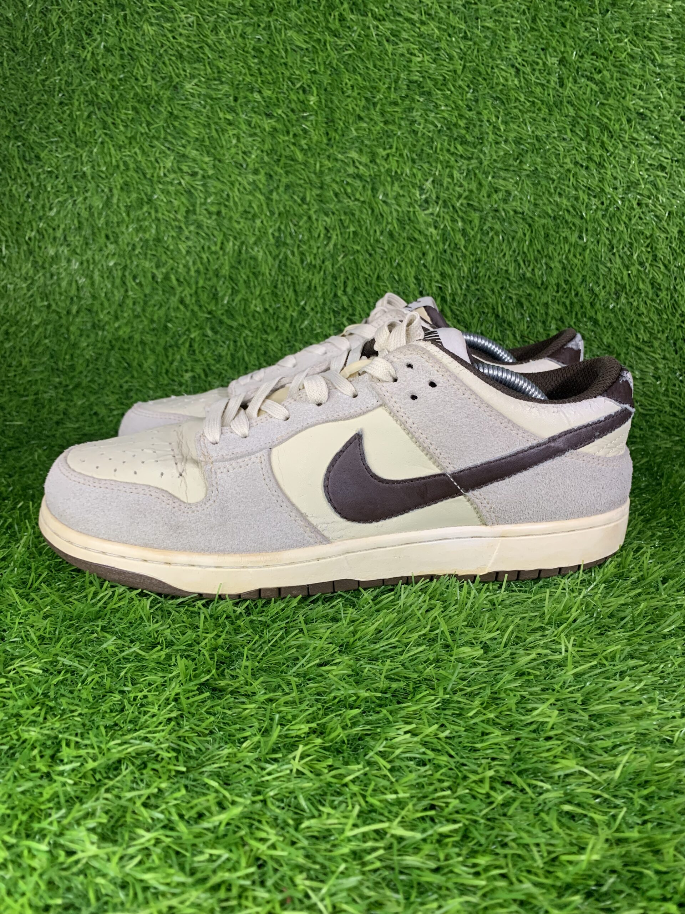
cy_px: 457
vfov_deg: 67.3
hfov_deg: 53.1
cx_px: 342
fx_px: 686
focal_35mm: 26
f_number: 1.8
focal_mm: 4.25
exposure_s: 1/60
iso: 125
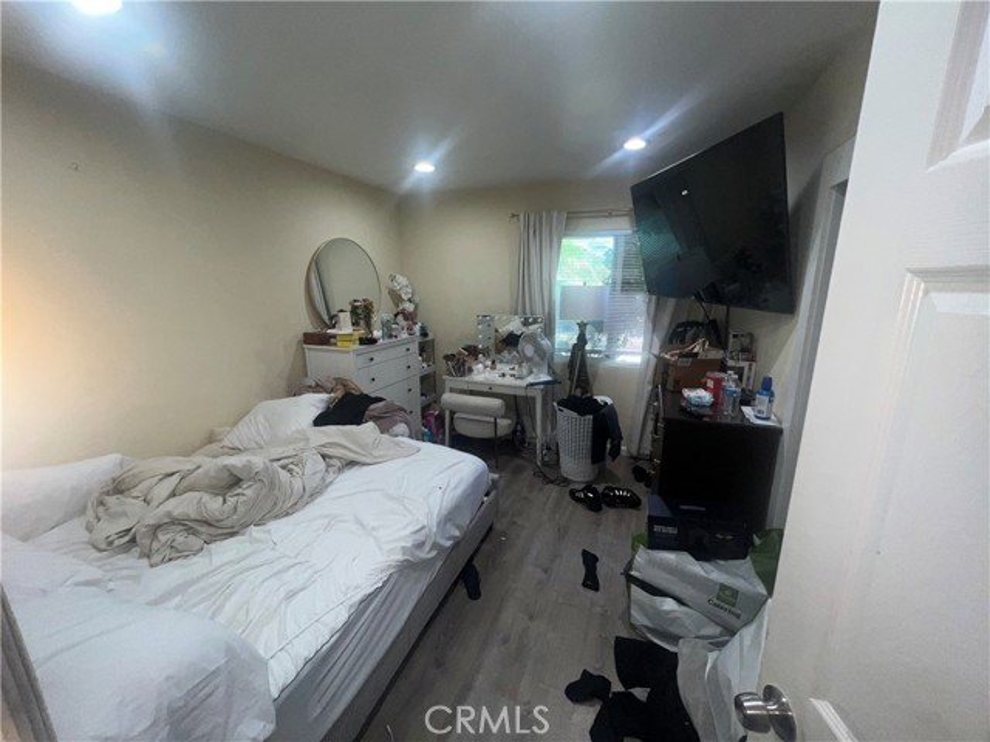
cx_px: 495
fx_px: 372
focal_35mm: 13
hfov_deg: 106.2
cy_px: 371
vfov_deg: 89.9
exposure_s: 1/122
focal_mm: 1.57
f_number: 1.8
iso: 50
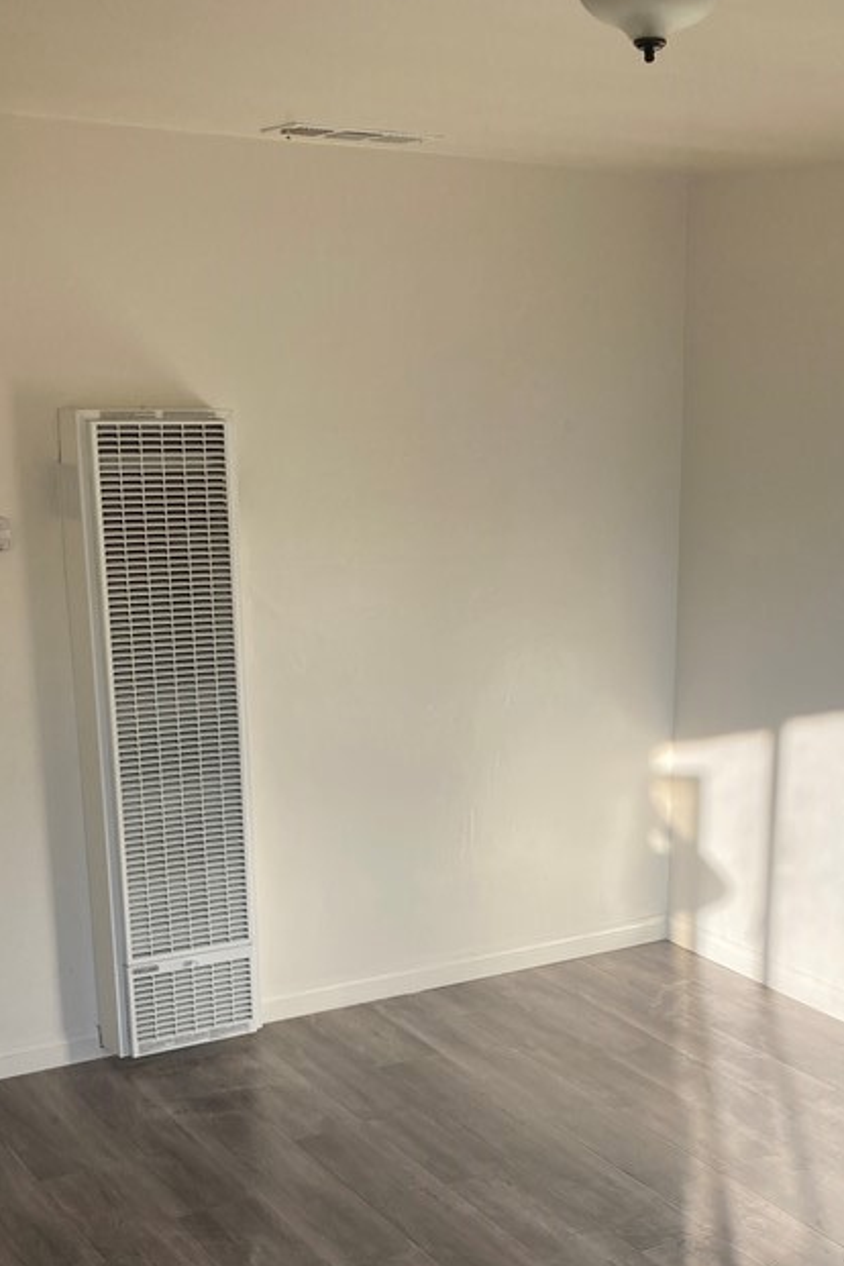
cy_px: 913
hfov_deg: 27.9
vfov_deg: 40.2
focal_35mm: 48
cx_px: 567
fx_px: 1688
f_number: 1.8
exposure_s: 1/433
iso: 20
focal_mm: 3.99
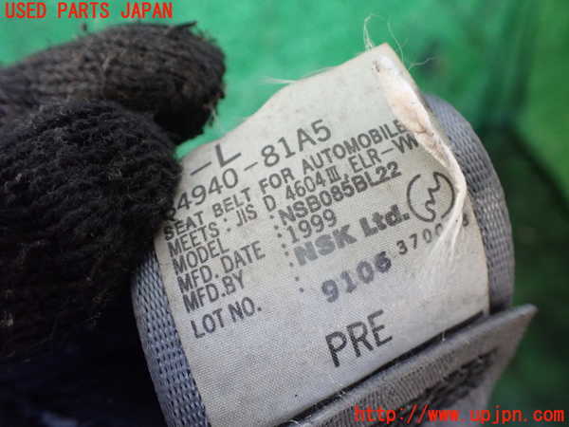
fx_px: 493
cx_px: 284
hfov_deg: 60.0
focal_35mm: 30
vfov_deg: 46.8
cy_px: 214
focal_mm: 5.4
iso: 800
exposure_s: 1/125
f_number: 2.3
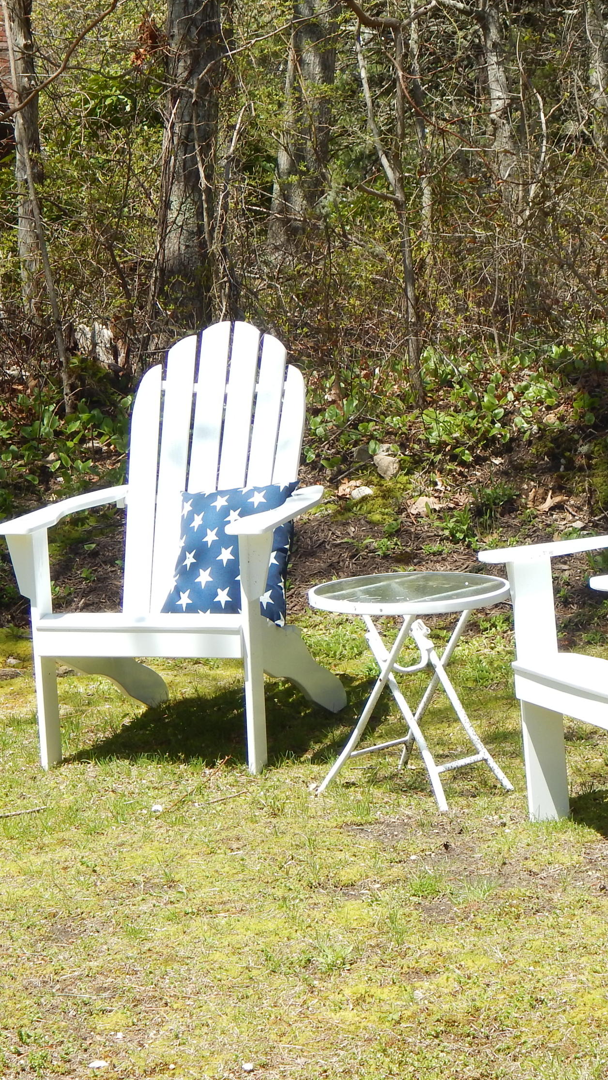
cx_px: 517
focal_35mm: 101
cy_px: 538
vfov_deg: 21.2
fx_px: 2895
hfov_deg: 11.9
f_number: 4.1
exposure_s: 1/400
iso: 125
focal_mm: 12.3
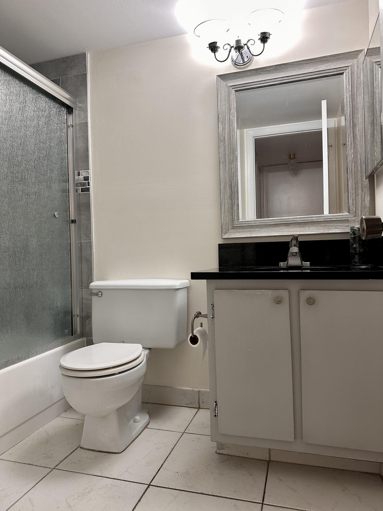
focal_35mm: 24
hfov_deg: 56.8
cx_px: 192
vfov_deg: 71.6
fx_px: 354
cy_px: 256
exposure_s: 1/60
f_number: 1.78
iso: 250
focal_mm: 6.86
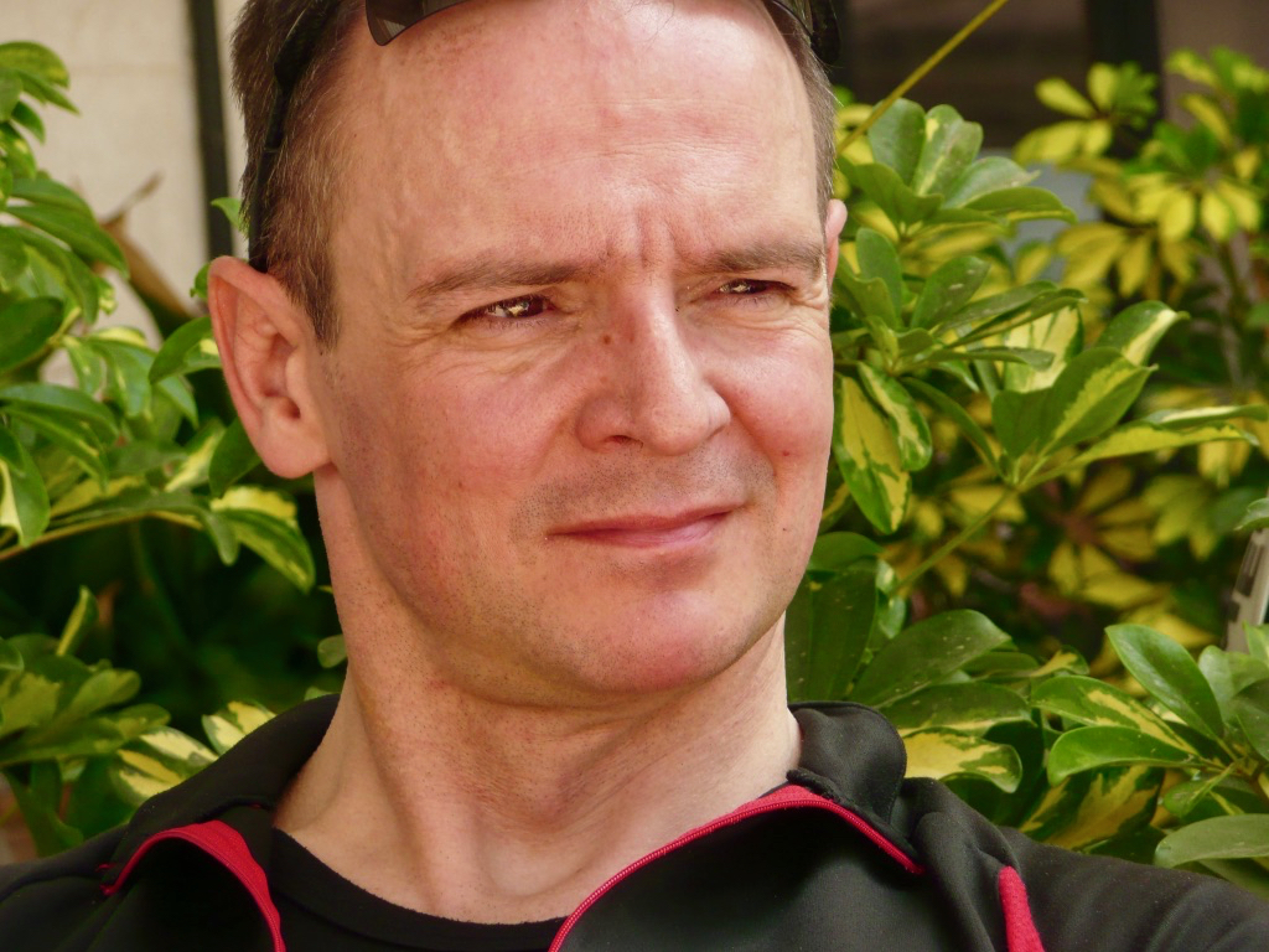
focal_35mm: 199
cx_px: 634
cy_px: 476
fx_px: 7295
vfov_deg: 7.5
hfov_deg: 9.9
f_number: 4.8
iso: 100
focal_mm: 32.7
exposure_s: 1/80
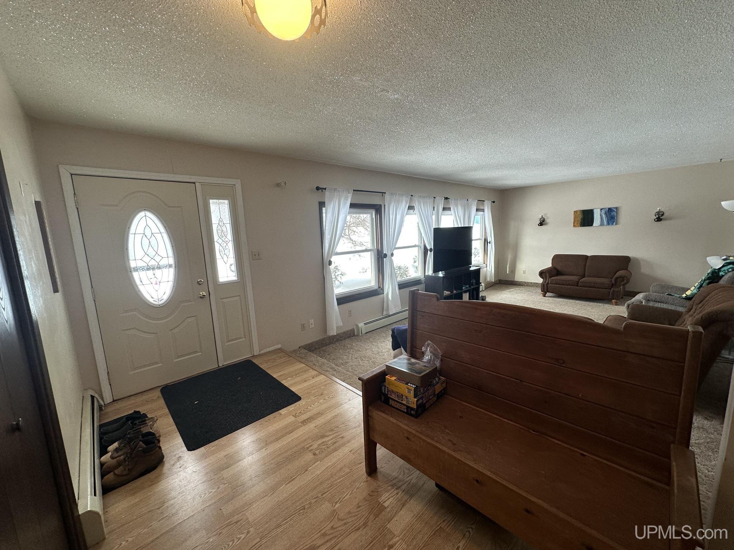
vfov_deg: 85.7
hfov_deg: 102.1
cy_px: 275
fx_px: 297
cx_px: 367
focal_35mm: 14
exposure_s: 1/120
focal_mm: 2.22
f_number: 2.2
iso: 100
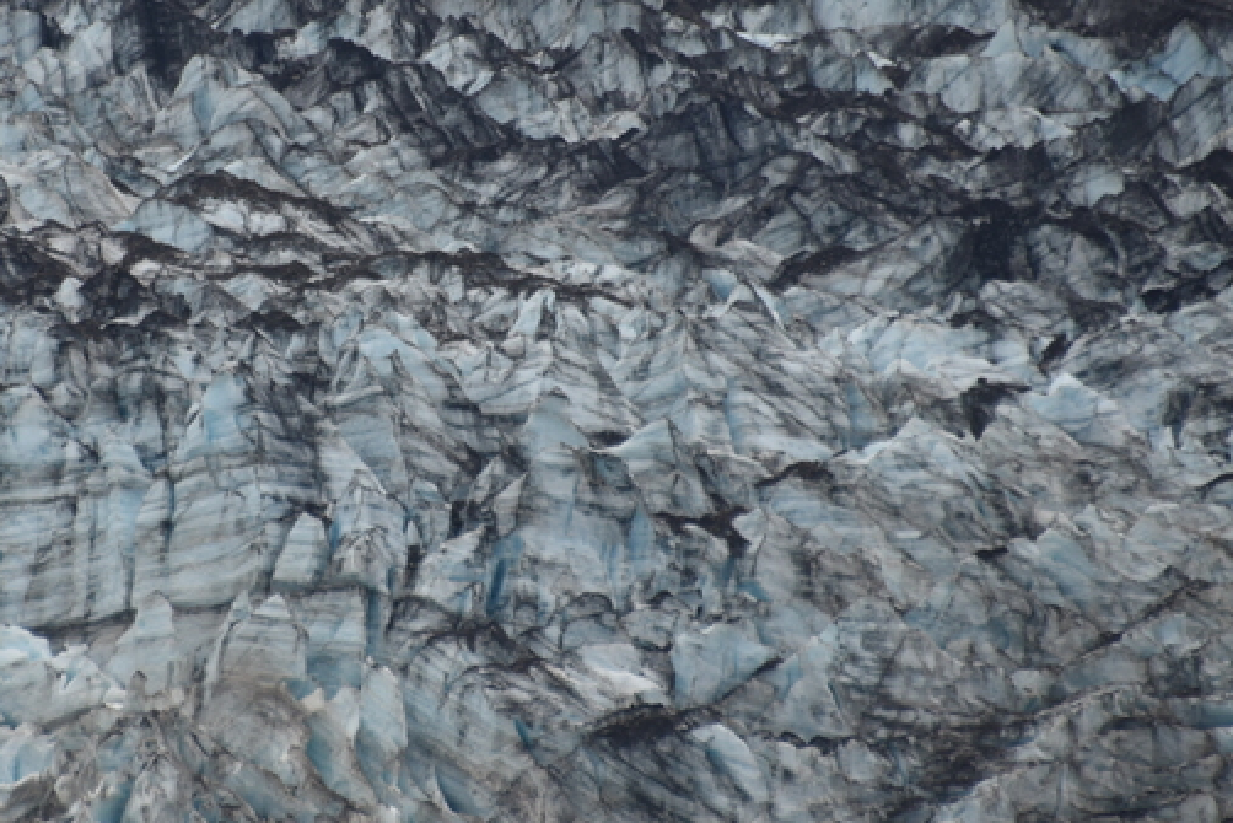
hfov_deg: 2.7
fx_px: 26207
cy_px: 302
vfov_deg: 1.8
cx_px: 312
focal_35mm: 765
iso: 250
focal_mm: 300
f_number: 5.6
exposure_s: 1/640
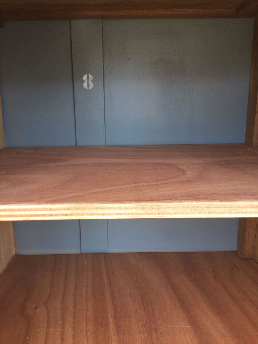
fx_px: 308
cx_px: 129
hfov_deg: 45.4
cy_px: 172
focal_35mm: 31
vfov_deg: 58.4
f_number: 2.4
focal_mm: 3.3
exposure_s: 1/100
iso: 32
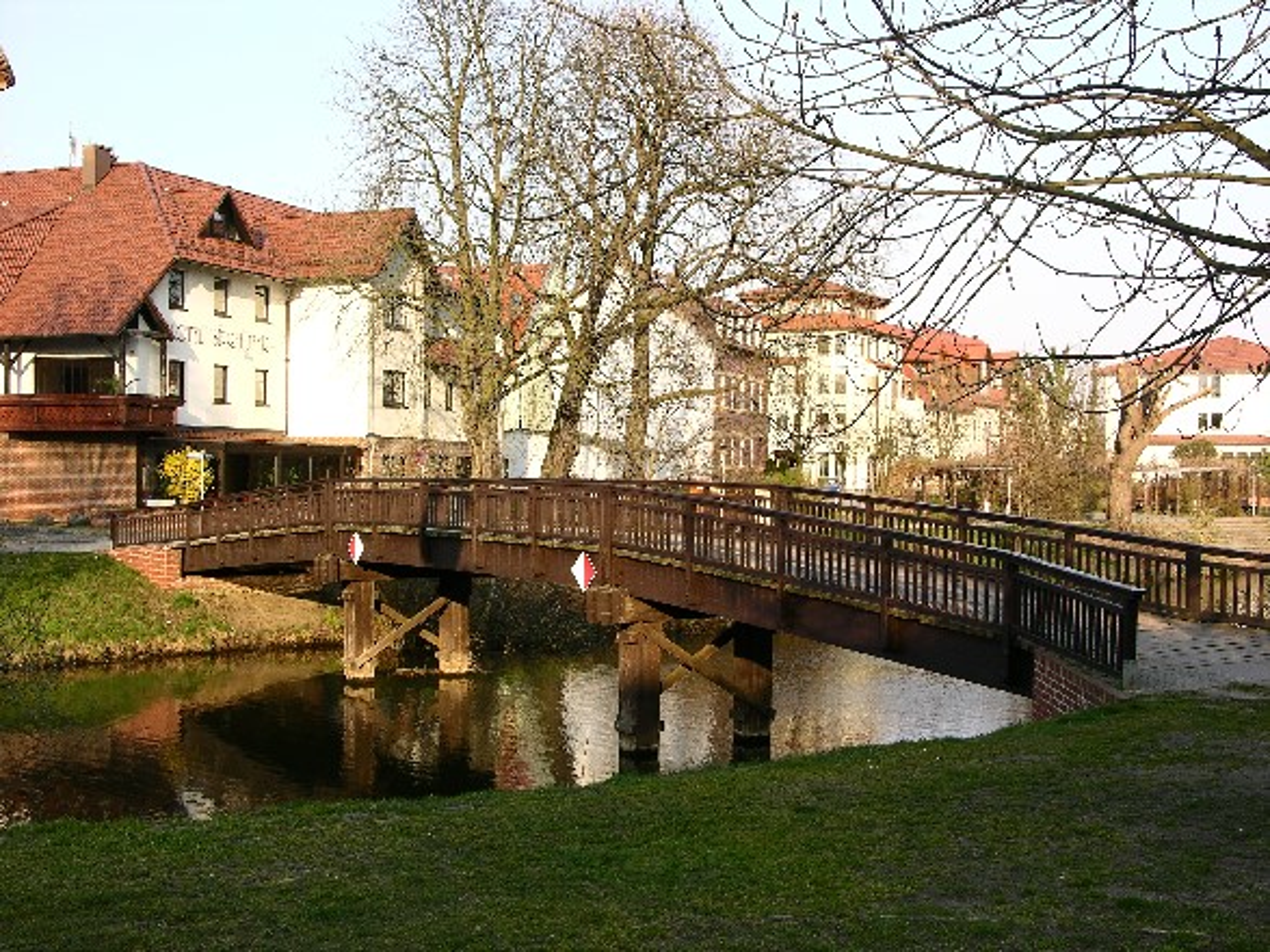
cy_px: 476
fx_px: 1687
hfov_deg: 41.2
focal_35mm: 46
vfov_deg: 31.5
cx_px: 635
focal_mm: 11.6
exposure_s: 1/66.5
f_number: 5.9
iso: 50
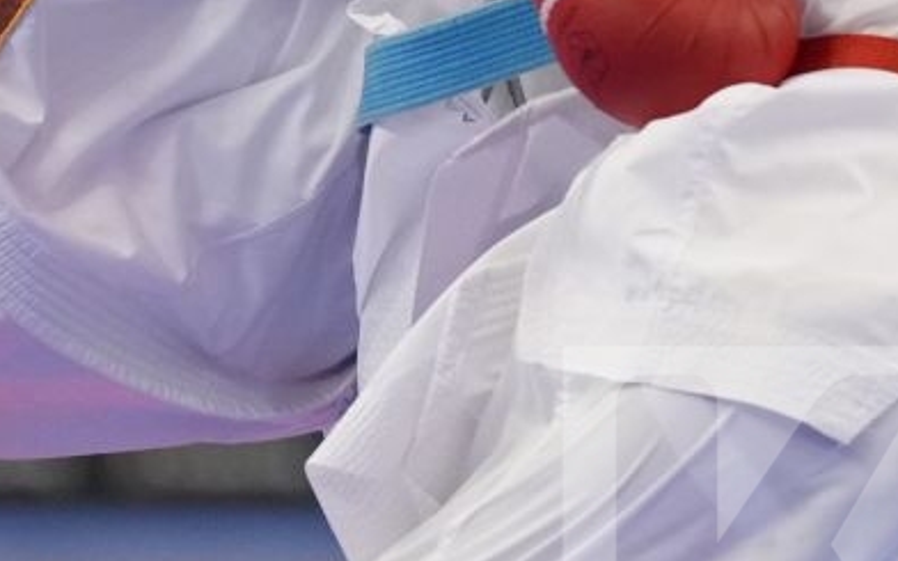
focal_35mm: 937
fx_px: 22932
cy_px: -259
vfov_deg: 1.4
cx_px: 777
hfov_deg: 2.2
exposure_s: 1/1000
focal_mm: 200
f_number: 2.8
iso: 2500
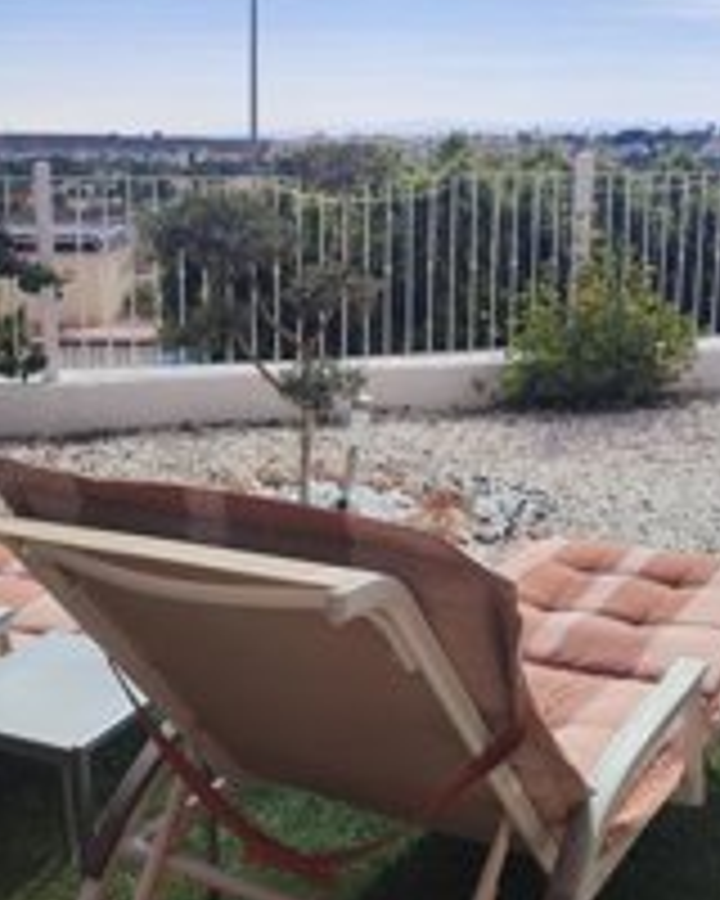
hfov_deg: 34.1
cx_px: 297
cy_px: 364
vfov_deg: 41.8
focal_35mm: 44
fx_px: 1172
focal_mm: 6.04
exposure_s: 1/999
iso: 50
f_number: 1.9
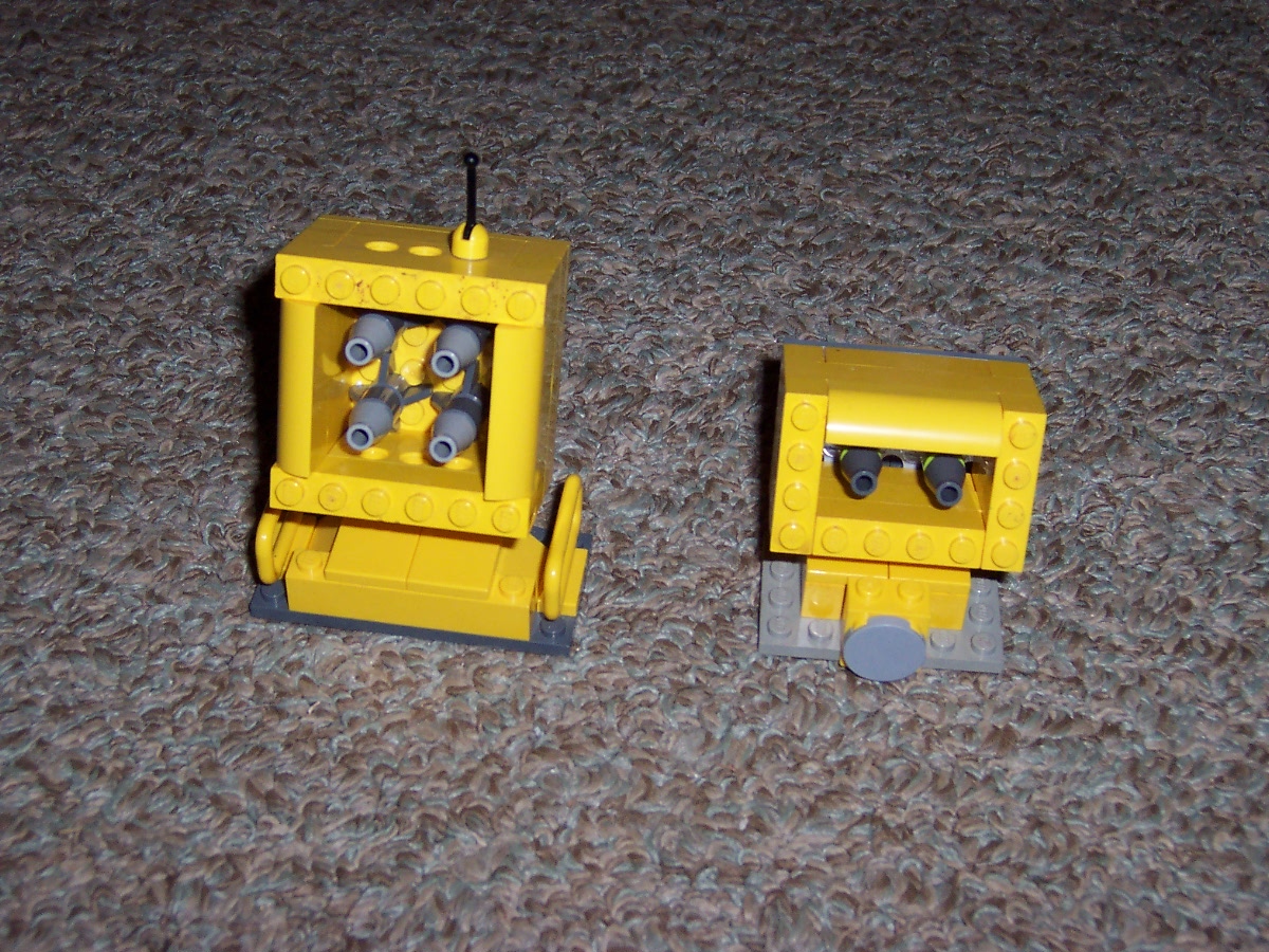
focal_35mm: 67
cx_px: 634
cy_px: 476
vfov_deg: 21.9
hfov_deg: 29.0
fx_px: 2456
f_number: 3.4
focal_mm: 10.4
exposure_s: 1/60
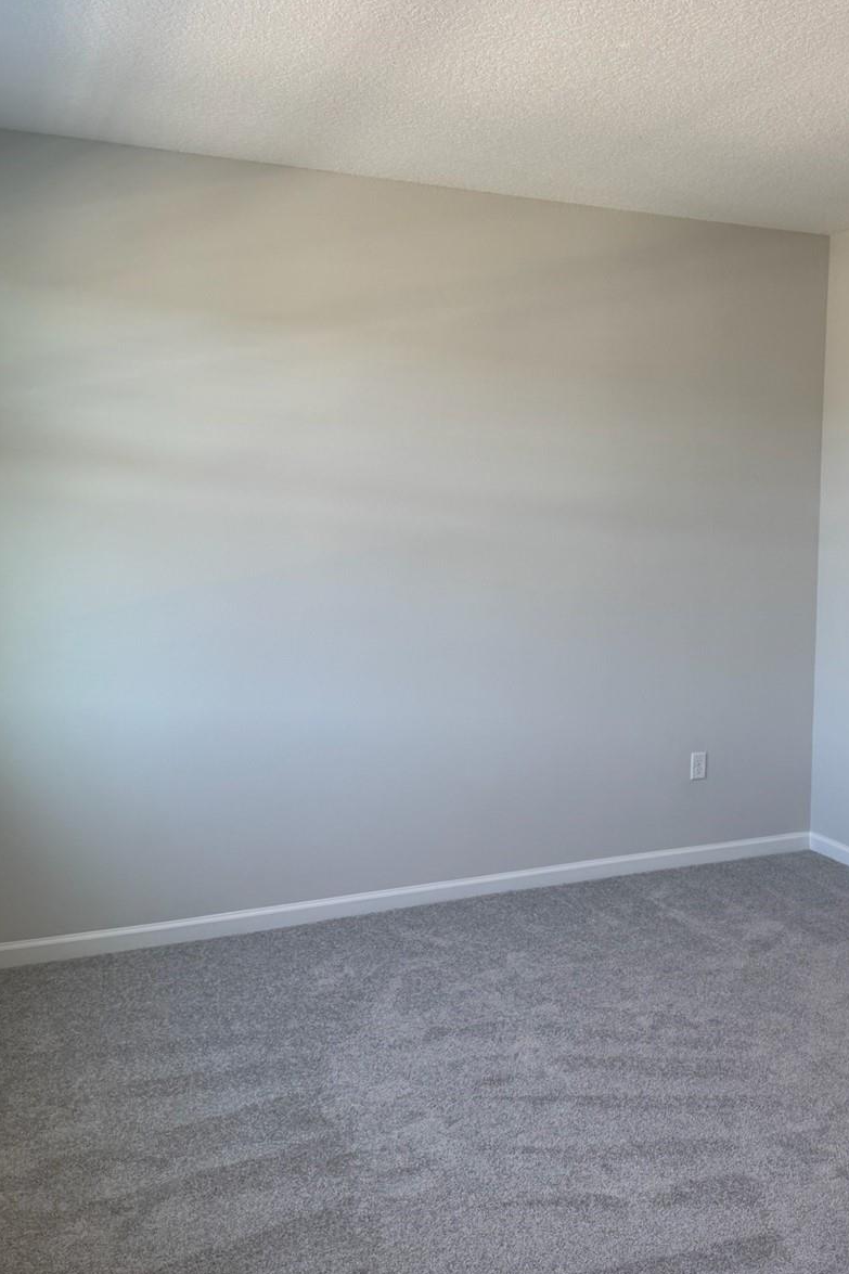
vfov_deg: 55.8
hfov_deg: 38.3
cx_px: 586
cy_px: 629
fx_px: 1203
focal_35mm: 34
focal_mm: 6.76
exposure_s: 1/120
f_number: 1.78
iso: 100
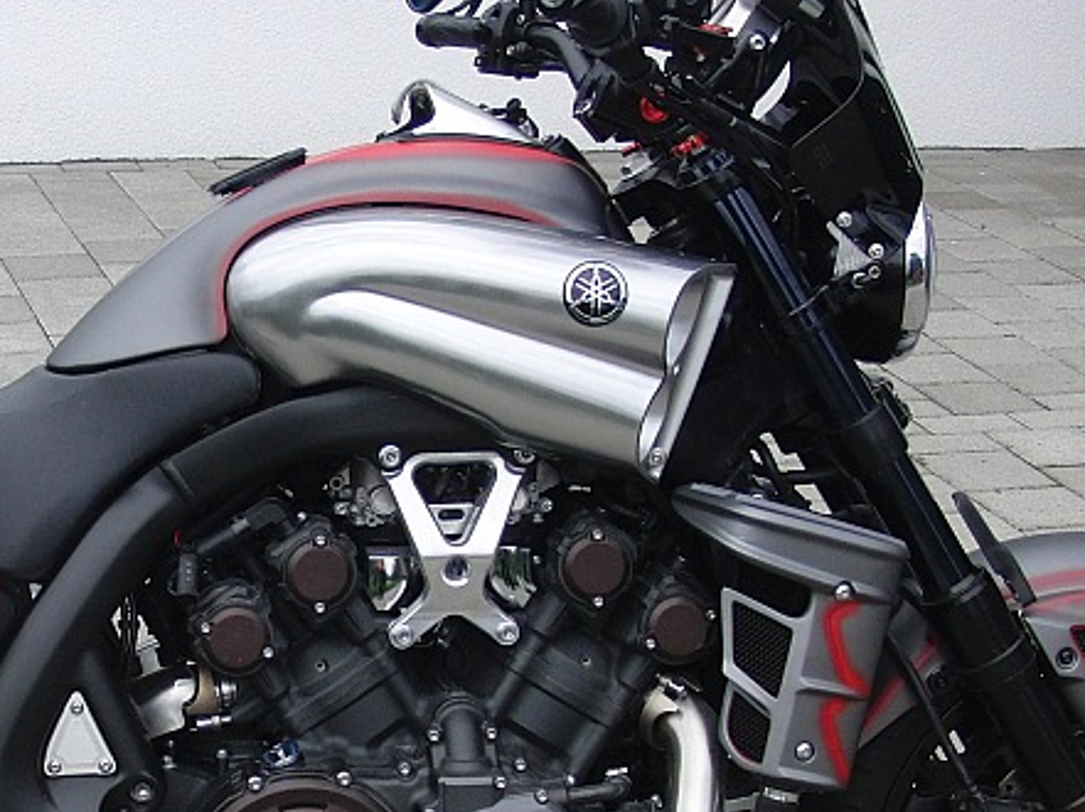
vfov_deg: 17.0
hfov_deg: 22.4
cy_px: 640
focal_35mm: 86
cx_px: 180
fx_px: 2693
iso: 100
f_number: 3.6
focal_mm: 6.42
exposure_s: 1/640
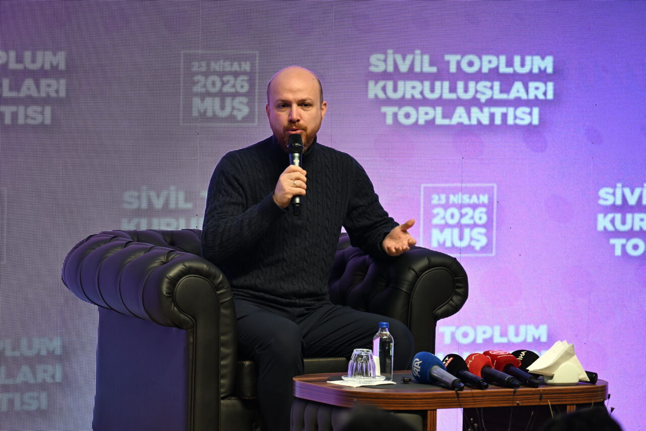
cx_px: 323
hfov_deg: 9.8
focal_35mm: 210
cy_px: 216
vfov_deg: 6.5
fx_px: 3768
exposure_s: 1/50
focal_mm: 210
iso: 800
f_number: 5.6
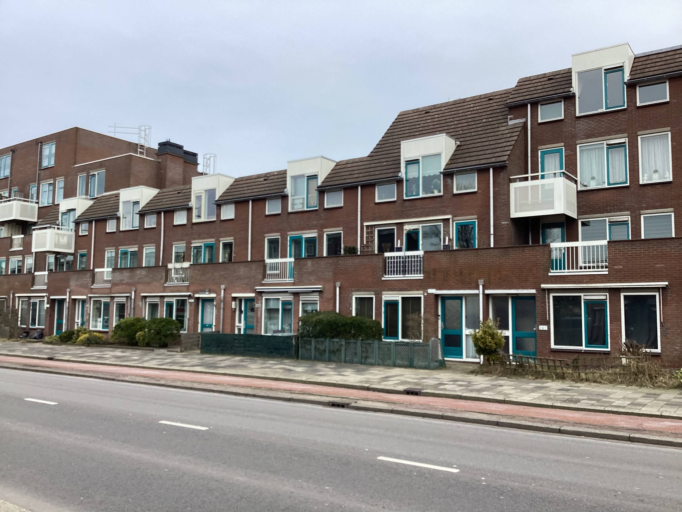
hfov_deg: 58.4
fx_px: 611
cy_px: 256
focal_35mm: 31
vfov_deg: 45.4
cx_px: 341
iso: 25
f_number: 2.4
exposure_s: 1/188
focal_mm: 3.3
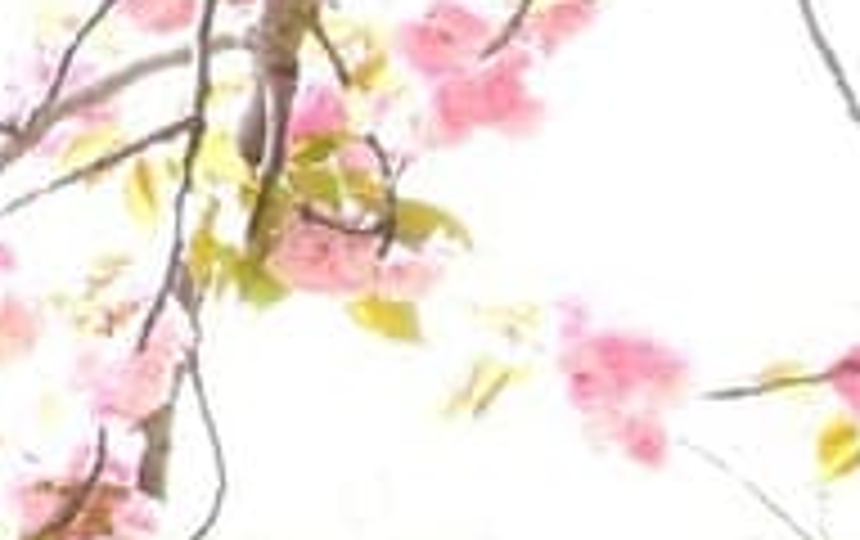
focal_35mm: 138
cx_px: -2121
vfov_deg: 8.8
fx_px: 3239
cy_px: -668
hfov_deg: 9.4
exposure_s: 1/320
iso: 1000
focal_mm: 18
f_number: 9
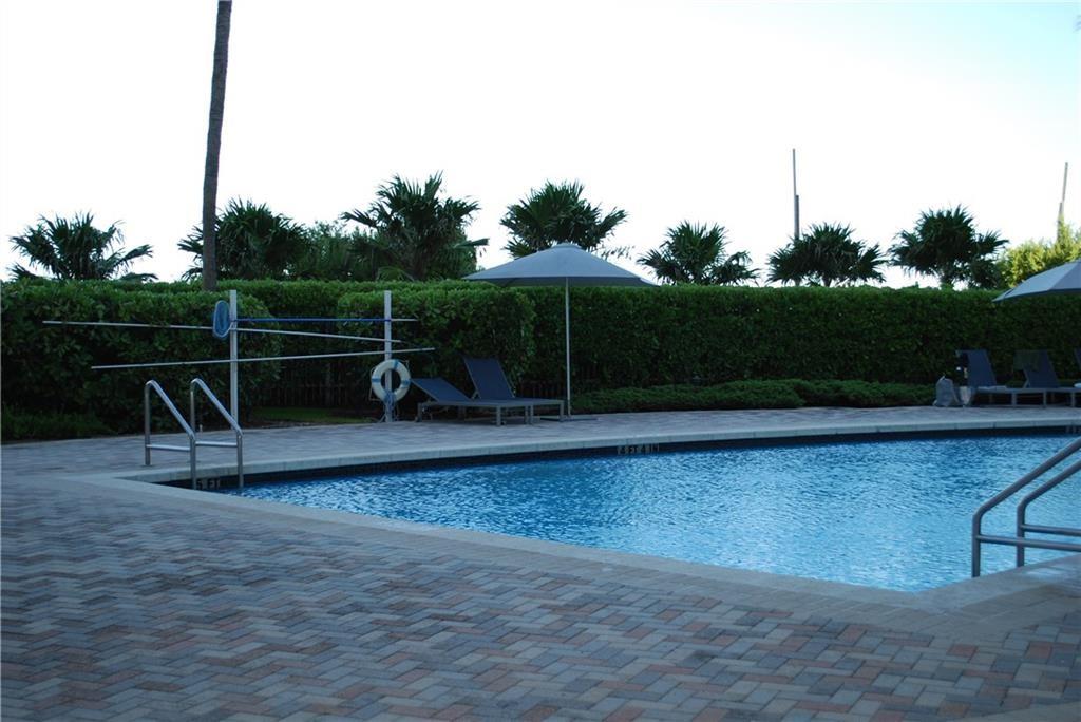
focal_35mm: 48
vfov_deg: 28.1
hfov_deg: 41.1
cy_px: 361
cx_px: 540
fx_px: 1442
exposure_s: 1/125
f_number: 4.8
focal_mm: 32
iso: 100
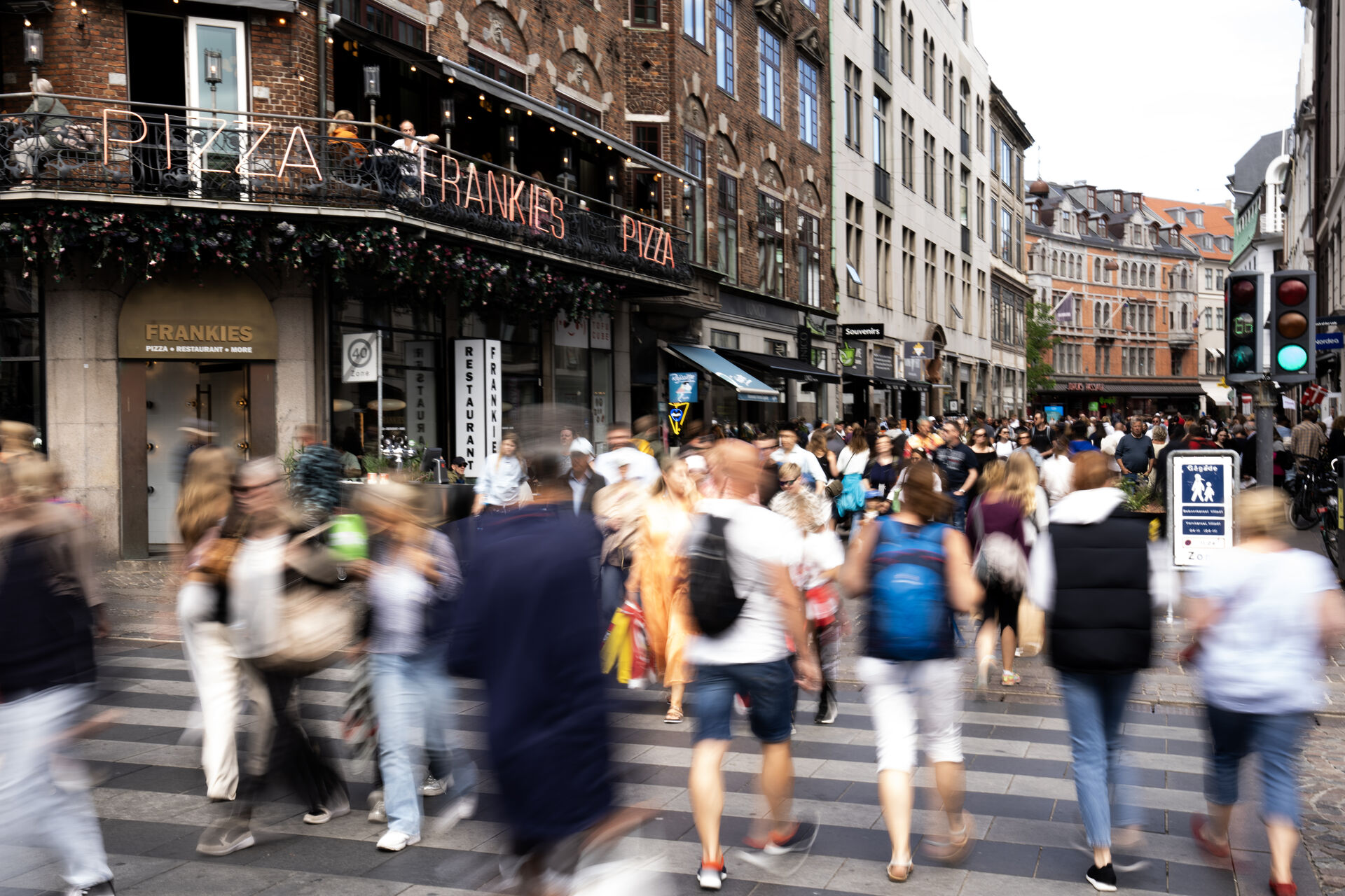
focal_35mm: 40
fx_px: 1494
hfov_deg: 48.5
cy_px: 448
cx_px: 672
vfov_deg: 33.4
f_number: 22
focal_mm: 40
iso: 64
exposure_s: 1/4
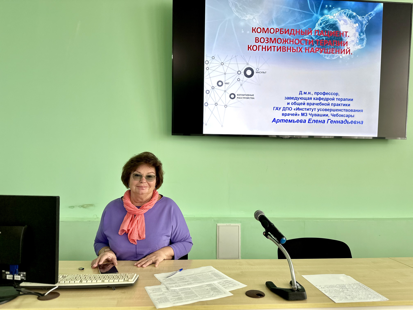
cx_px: 206
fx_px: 286
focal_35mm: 24
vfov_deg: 56.8
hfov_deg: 71.6
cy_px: 155
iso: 160
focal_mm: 6.86
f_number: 1.78
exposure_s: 1/120
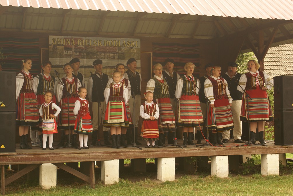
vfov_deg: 20.2
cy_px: 98
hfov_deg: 29.8
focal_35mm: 68
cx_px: 146
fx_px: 550
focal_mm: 45
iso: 100
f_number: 6.3
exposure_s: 1/80
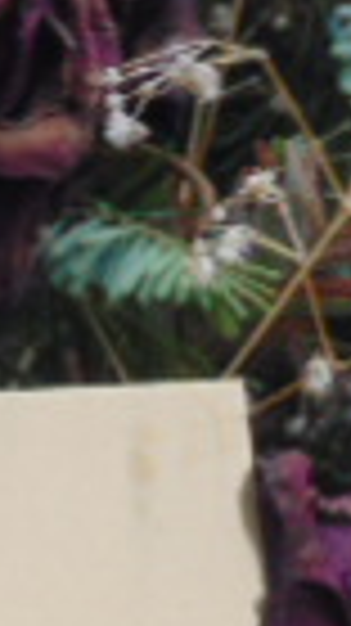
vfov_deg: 1.4
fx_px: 25444
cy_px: 1031
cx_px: -522
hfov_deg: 0.8
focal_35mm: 1535
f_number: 4.2
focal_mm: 55.1
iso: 80
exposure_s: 1/400
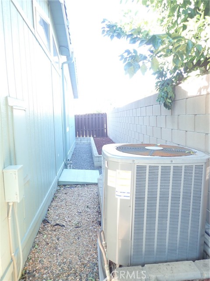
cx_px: 105
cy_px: 140
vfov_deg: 69.4
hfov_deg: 54.9
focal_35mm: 25
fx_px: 202
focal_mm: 4.5
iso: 160
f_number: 2
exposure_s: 1/60
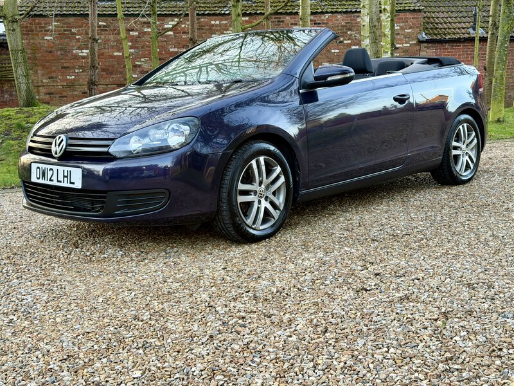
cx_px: 257
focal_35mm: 48
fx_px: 713
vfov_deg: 30.3
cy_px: 193
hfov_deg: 39.7
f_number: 1.78
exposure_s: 1/121
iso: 64
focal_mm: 6.76
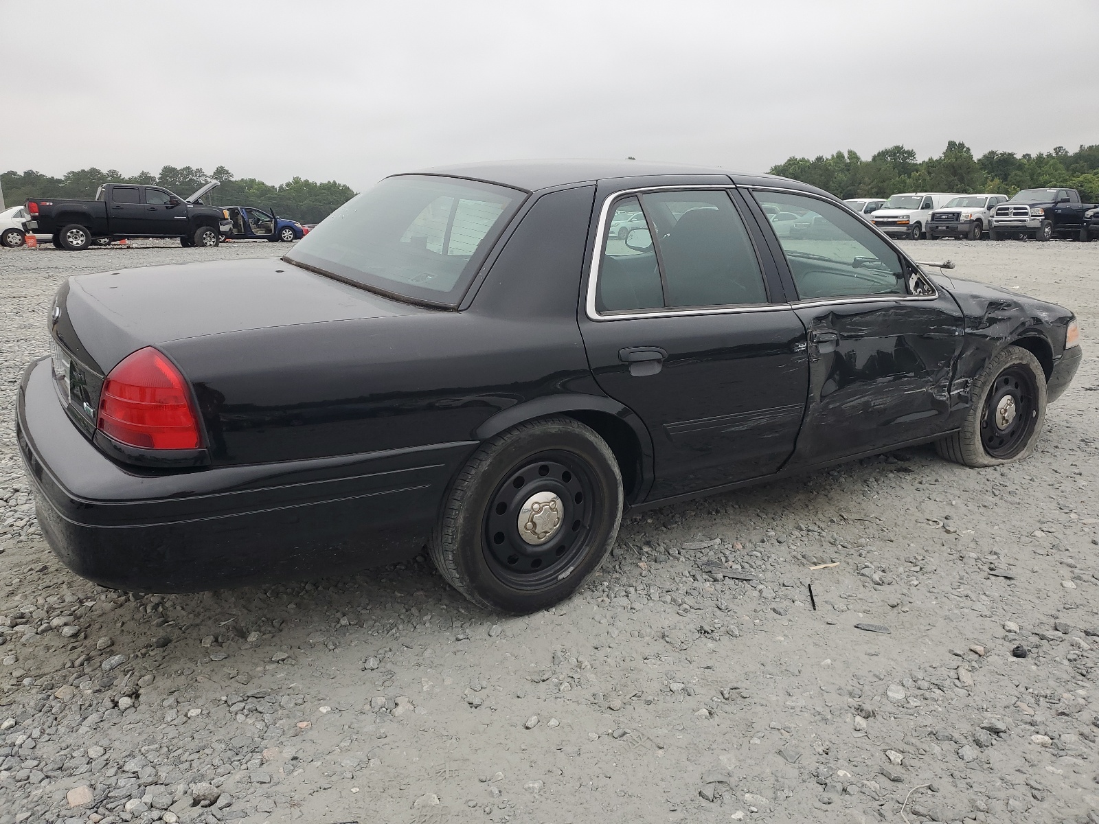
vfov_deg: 53.1
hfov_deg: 67.3
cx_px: 550
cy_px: 412
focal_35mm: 26
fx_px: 825
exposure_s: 1/455
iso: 50
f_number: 1.5
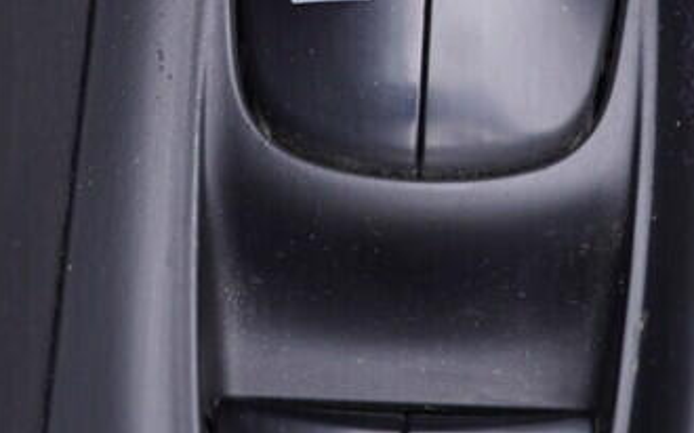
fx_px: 2155
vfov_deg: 11.4
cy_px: 9
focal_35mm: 114
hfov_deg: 18.1
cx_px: 559
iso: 125
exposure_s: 1/40
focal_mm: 24
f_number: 3.2
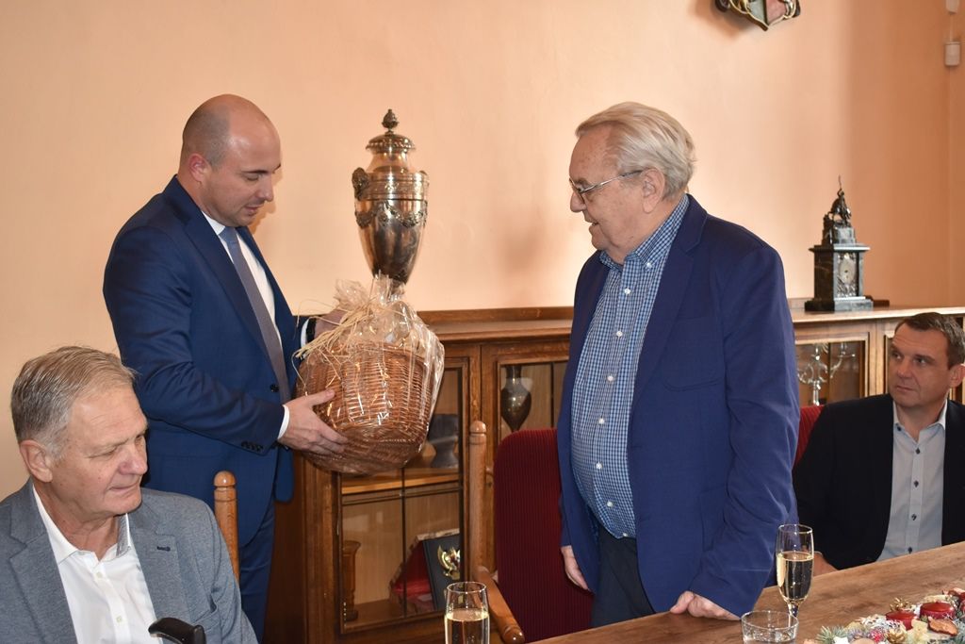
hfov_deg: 46.4
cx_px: 482
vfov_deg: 31.9
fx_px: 1126
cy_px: 322
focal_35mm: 42
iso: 560
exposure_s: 1/60
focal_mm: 28
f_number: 4.5
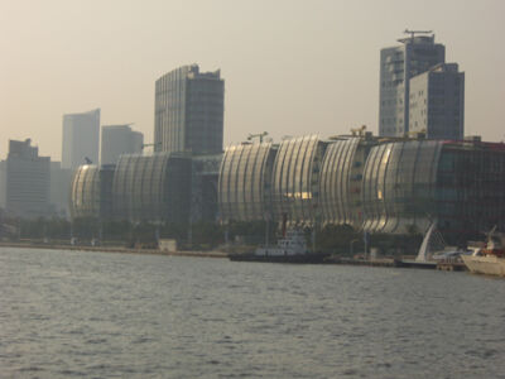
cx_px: 252
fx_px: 1357
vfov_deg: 15.9
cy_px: 190
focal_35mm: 93
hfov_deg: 21.1
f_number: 9.6
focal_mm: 19.4
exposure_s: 1/125
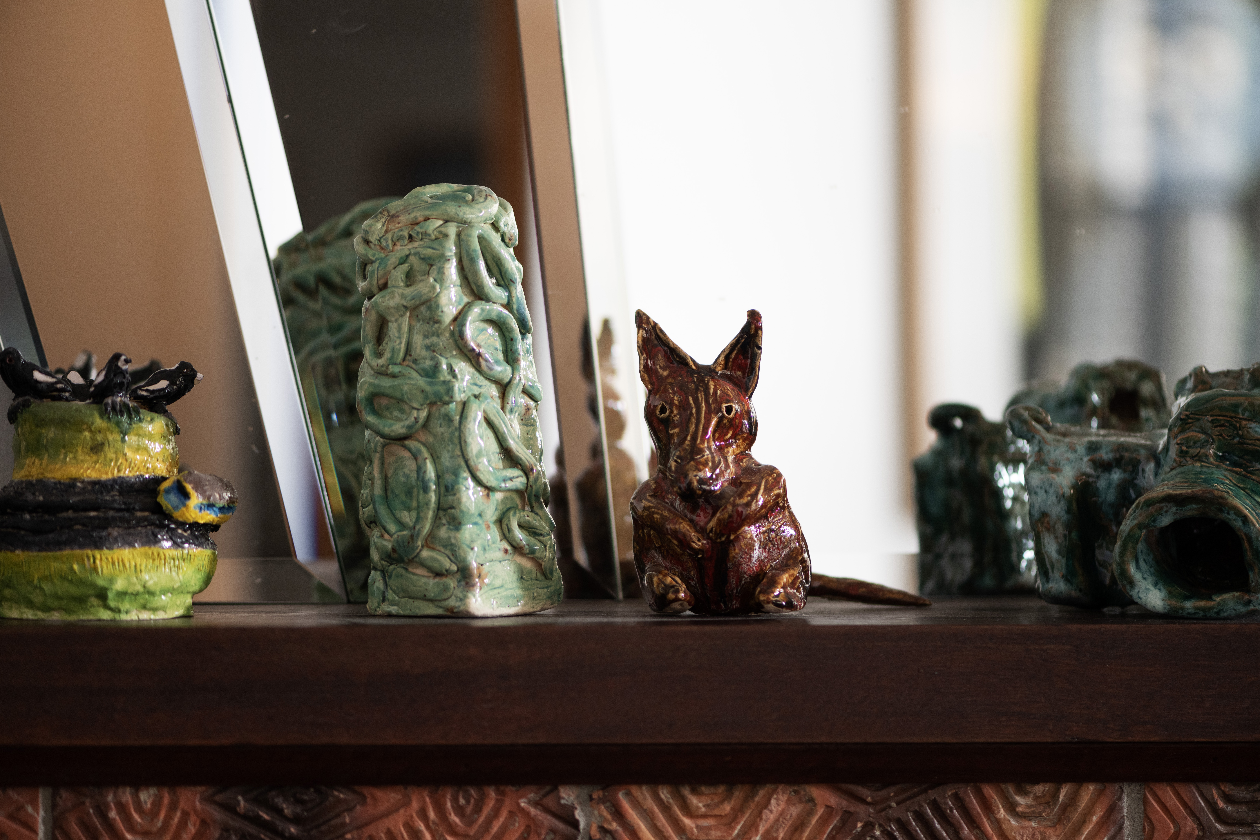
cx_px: 630
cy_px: 420
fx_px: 3675
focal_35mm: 105
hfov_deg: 19.5
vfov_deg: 13.0
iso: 400
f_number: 3.5
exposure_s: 1/125
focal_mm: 105
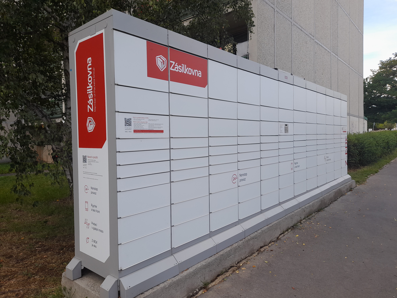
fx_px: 287
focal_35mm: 25
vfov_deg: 54.9
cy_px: 149
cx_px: 198
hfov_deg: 69.4
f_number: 2
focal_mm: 4.6
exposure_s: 1/286
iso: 20
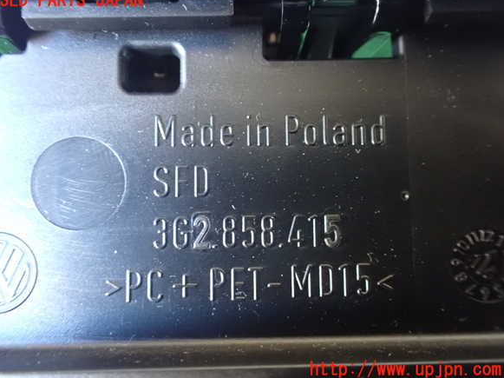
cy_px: 185
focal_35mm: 31
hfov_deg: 58.4
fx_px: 451
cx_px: 245
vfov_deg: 45.4
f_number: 2.3
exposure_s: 1/30
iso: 1600
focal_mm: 5.4
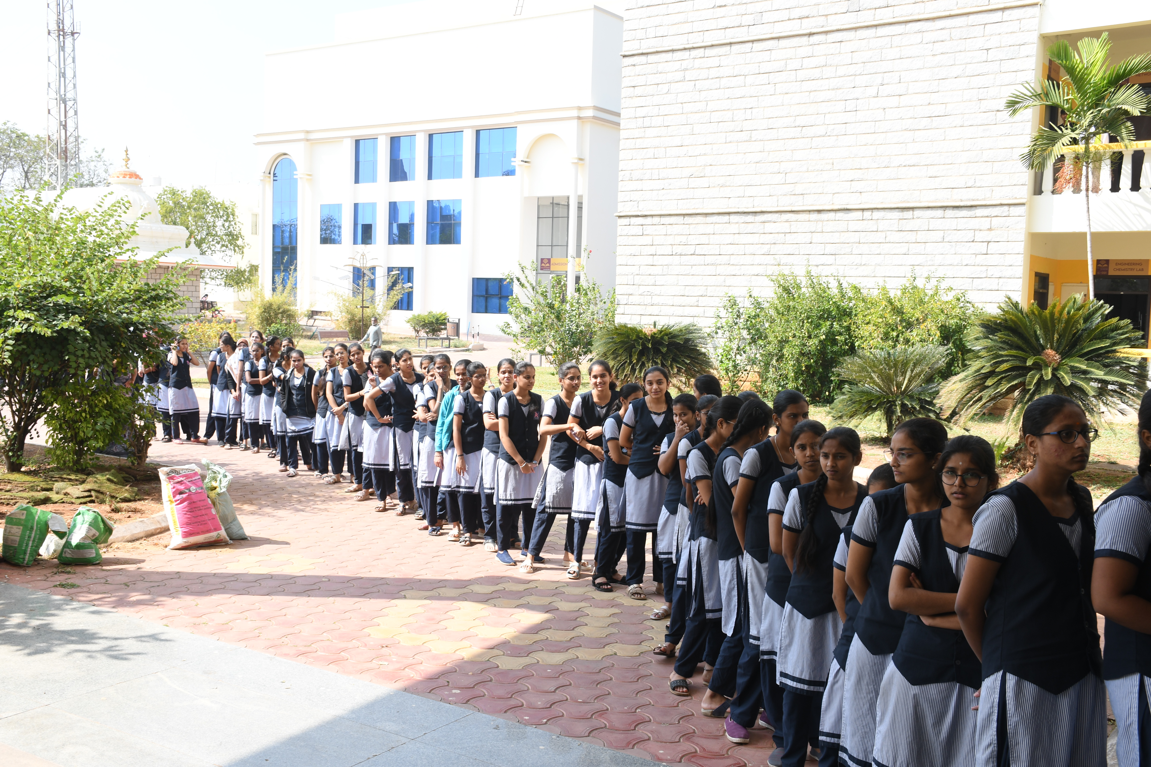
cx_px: 576
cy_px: 384
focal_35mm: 36
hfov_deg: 53.1
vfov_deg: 36.9
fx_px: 1151
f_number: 8
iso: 160
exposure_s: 1/125
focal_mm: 24
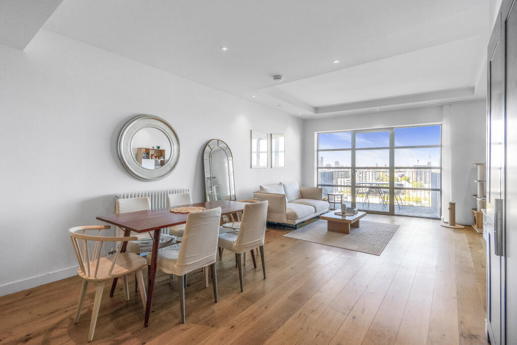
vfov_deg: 70.5
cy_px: 172
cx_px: 258
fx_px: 244
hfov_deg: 93.3
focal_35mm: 17
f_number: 8
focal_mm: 17
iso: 1000
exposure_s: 1/60
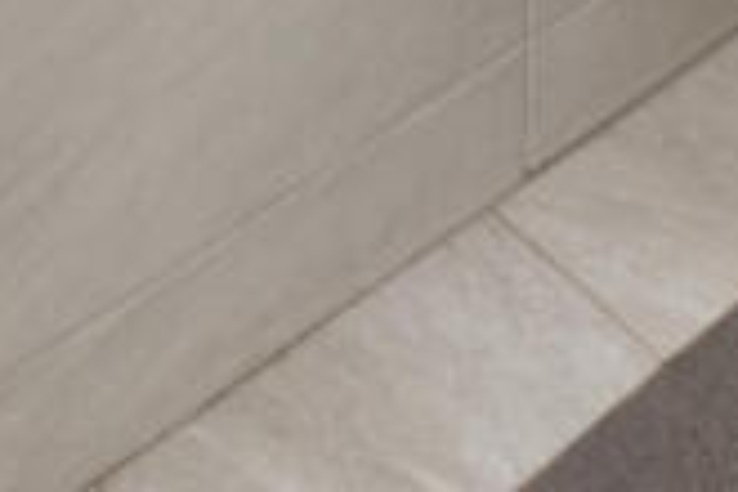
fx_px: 1906
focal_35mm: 93
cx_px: 626
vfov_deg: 10.4
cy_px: -986
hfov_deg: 21.5
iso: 2500
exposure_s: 1/15
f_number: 8
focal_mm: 10
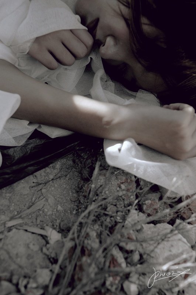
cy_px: 148
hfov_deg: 25.7
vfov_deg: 37.9
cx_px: 98
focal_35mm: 52
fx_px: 430
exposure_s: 1/50
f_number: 3.2
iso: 800
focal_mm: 35
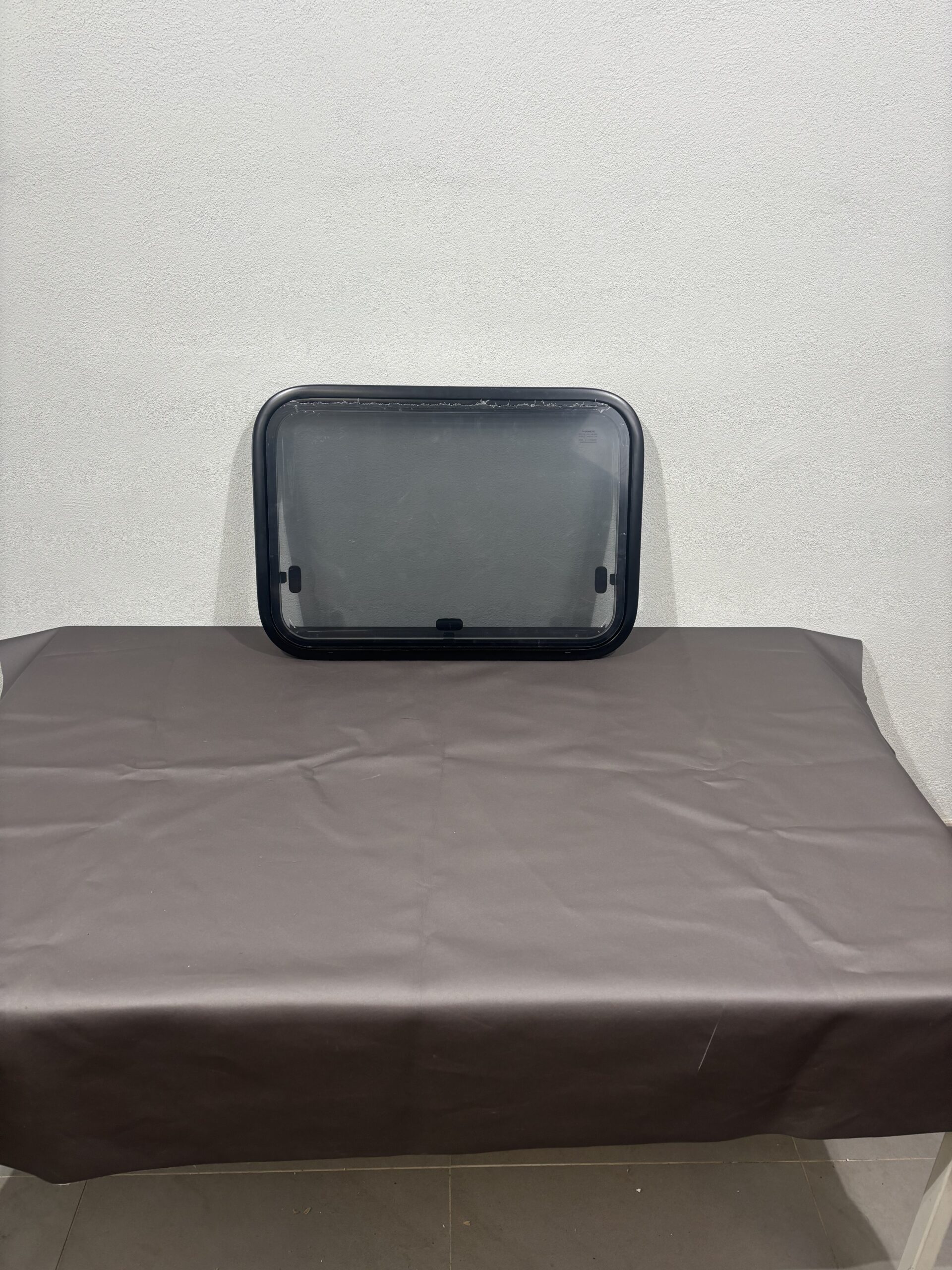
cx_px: 476
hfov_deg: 53.1
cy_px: 635
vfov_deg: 67.3
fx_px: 953
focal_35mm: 26
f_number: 1.6
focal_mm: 5.96
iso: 50
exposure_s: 1/100
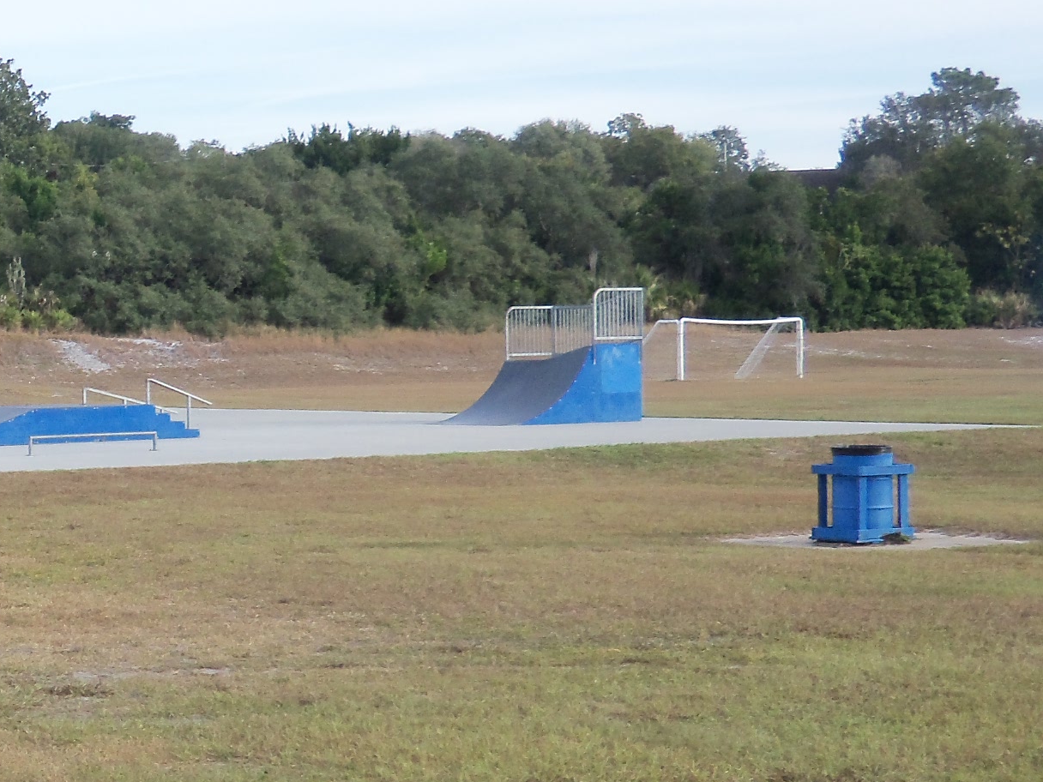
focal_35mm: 90
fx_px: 2712
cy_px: 471
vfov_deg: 16.4
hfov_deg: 20.7
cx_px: -109
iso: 64
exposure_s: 1/200
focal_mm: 6.8
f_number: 4.3
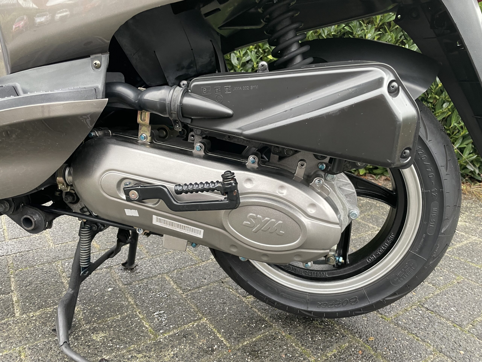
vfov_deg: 53.1
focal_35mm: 26
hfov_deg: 67.3
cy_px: 181
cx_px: 241
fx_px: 362
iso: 125
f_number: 1.6
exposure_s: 1/87
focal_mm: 4.2
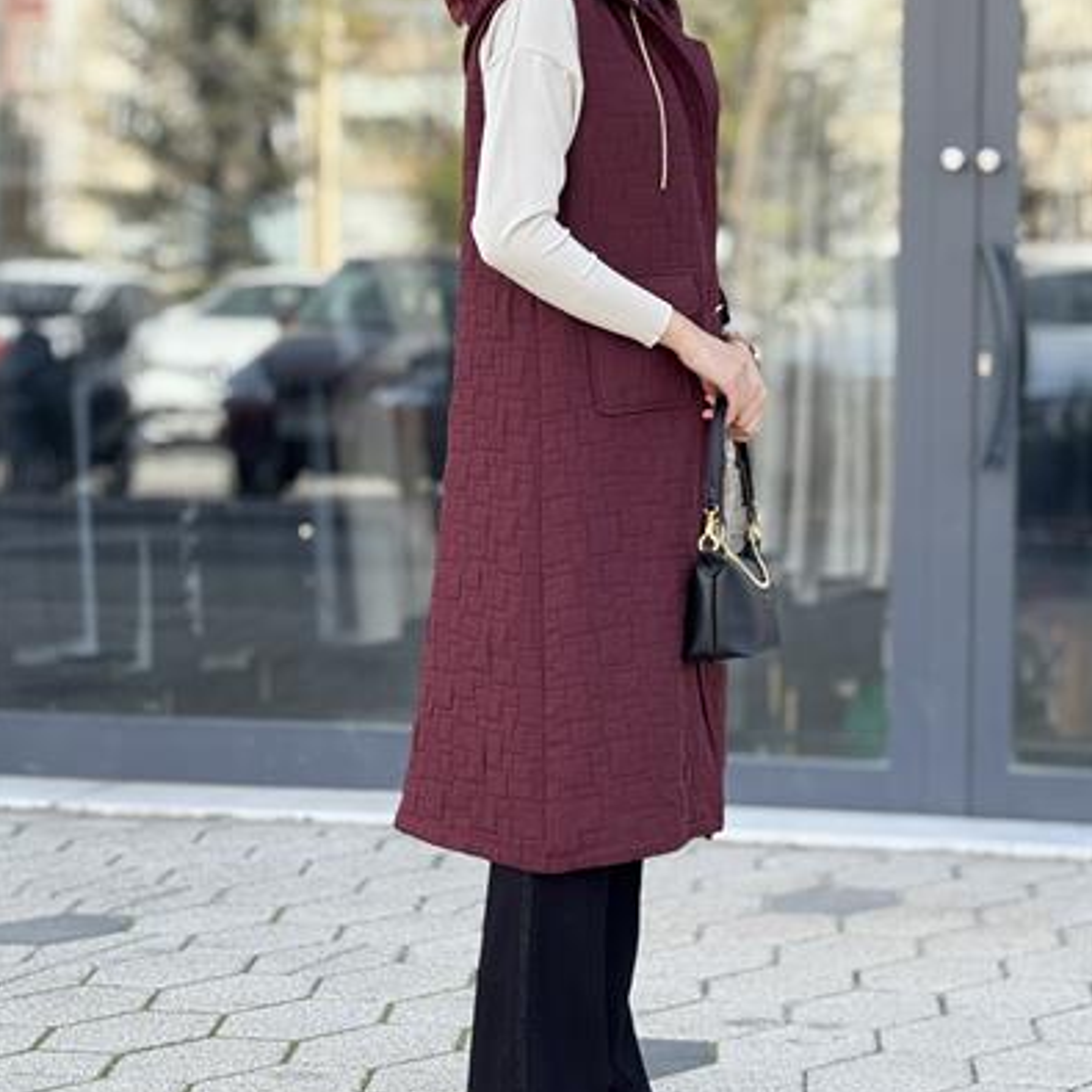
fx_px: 5104
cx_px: 542
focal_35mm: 143
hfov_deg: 12.2
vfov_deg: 12.2
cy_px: 449
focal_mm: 15.66
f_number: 2.8
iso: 50
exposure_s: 1/222
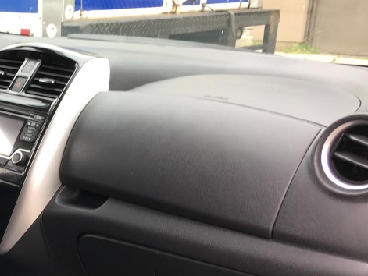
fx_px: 670
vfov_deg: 23.0
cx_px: 20
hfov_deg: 29.2
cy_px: 225
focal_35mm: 63
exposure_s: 1/60
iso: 25
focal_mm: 4.15
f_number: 2.2
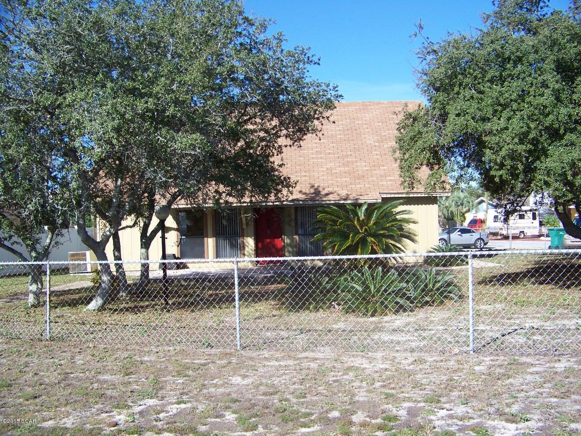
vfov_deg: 39.7
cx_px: 290
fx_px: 604
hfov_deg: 51.4
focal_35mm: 36
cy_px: 218
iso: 64
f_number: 2.8
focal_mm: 5.85
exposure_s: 1/640
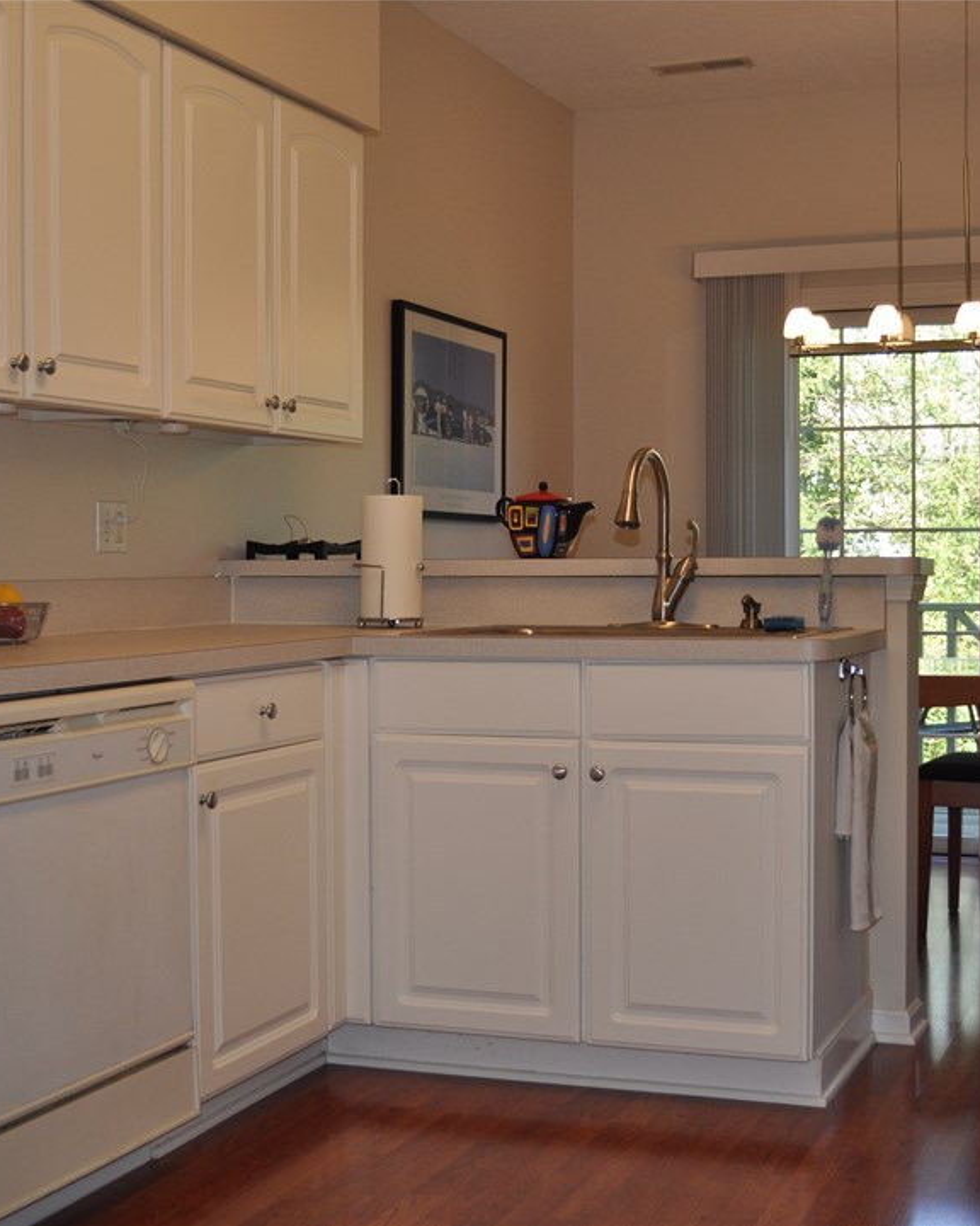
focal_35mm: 51
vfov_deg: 36.7
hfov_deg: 29.6
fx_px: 1849
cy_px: 613
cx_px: 607
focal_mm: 24
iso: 320
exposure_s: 1/200
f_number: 4
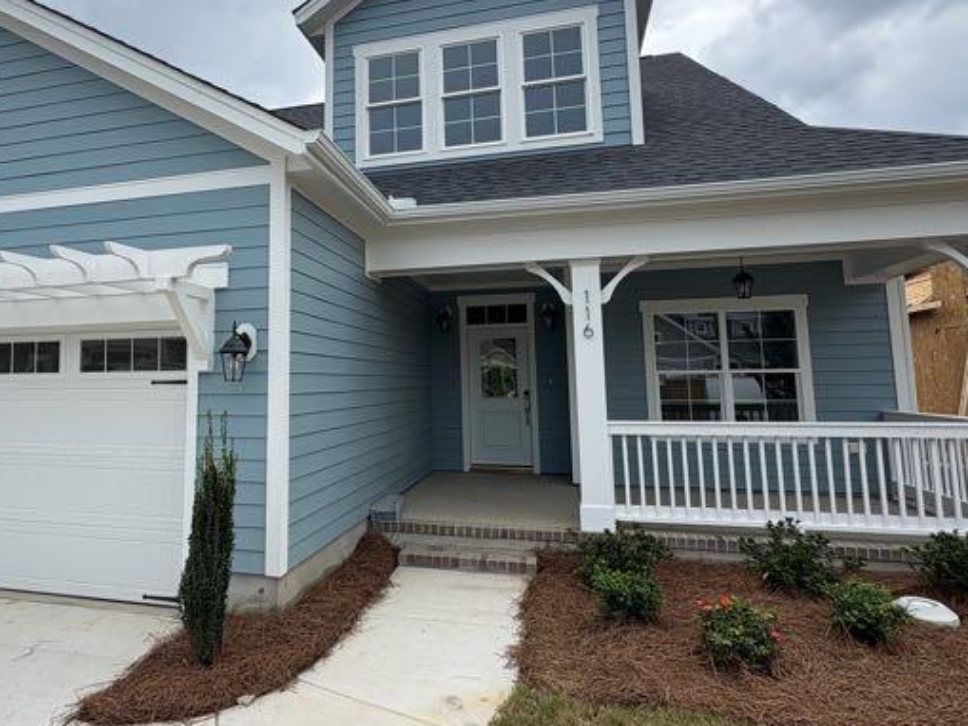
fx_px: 643
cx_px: 375
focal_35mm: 23
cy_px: 307
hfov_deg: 72.9
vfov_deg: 58.6
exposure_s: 1/476
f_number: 2.2
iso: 40
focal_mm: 2.22
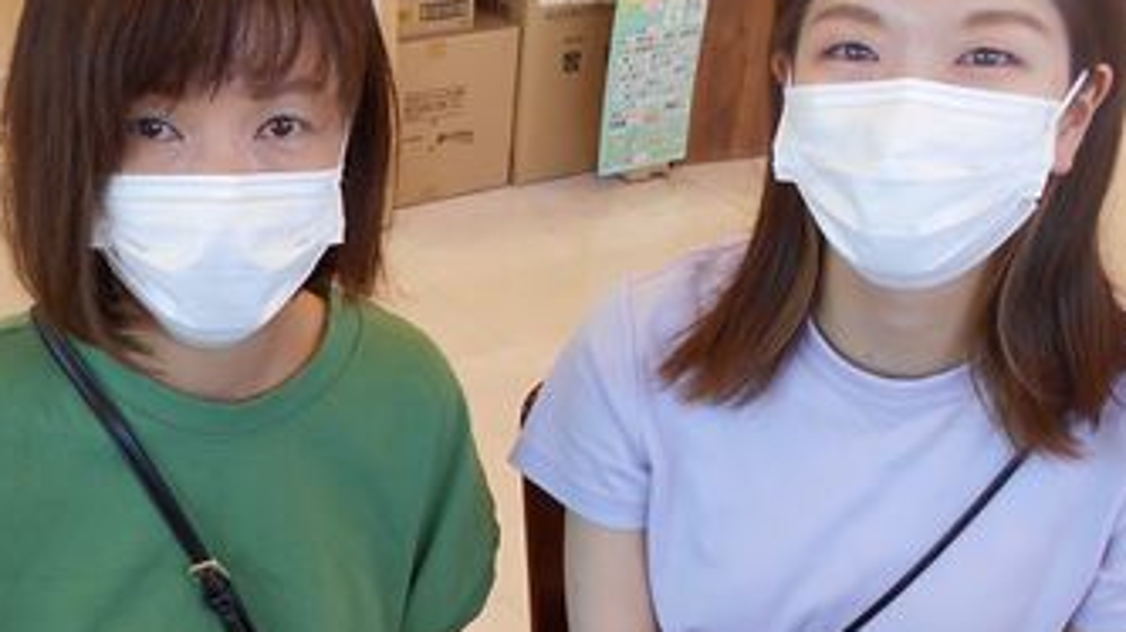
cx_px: 433
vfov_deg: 23.0
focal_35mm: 51
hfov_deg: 40.4
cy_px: 544
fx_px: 1522
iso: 80
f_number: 3.2
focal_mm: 4.6
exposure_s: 1/50
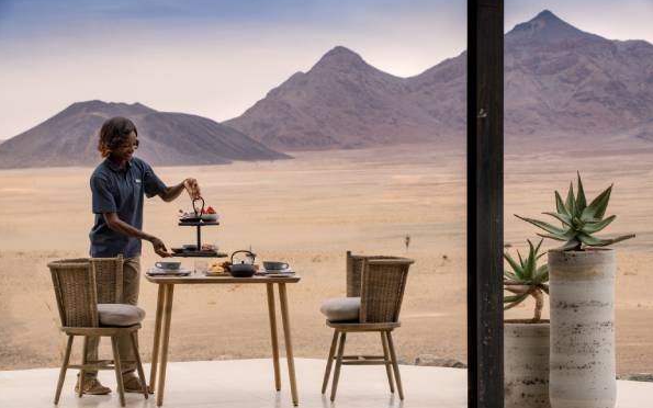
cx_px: 326
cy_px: 214
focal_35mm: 113
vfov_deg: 11.6
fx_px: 2011
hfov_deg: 18.4
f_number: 9.5
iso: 200
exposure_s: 1/90
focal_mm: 110
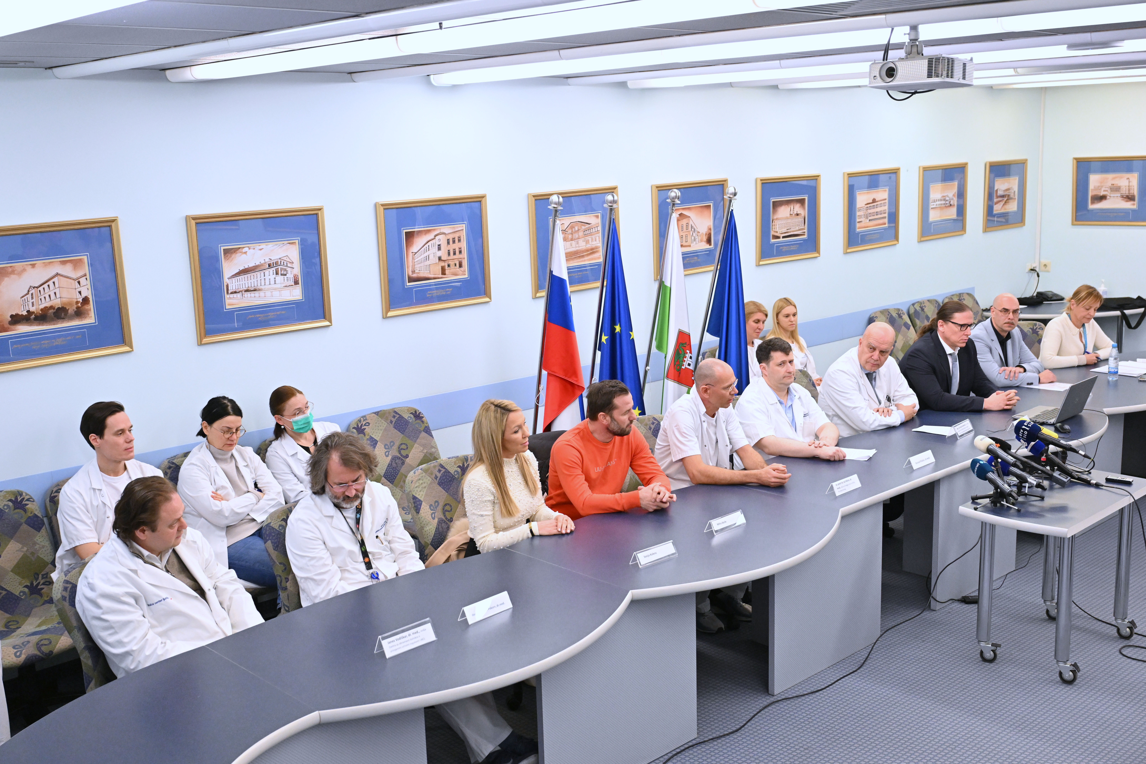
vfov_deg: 35.9
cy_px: 382
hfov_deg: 51.9
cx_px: 573
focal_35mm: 37
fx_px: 1178
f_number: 4
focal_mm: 37
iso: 3200
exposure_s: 1/320
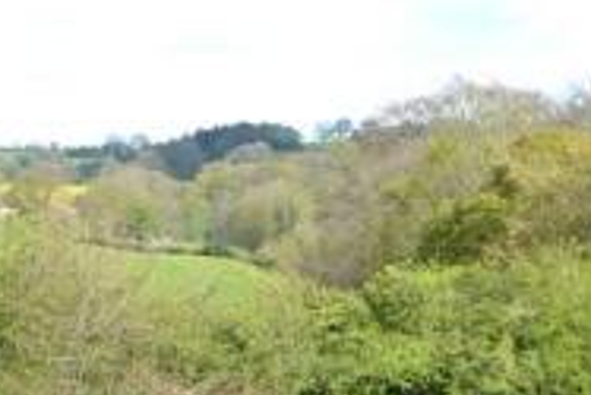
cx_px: -2
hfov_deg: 15.9
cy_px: 2
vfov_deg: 10.8
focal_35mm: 126
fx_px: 2070
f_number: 6.3
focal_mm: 24
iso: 100
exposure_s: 1/160
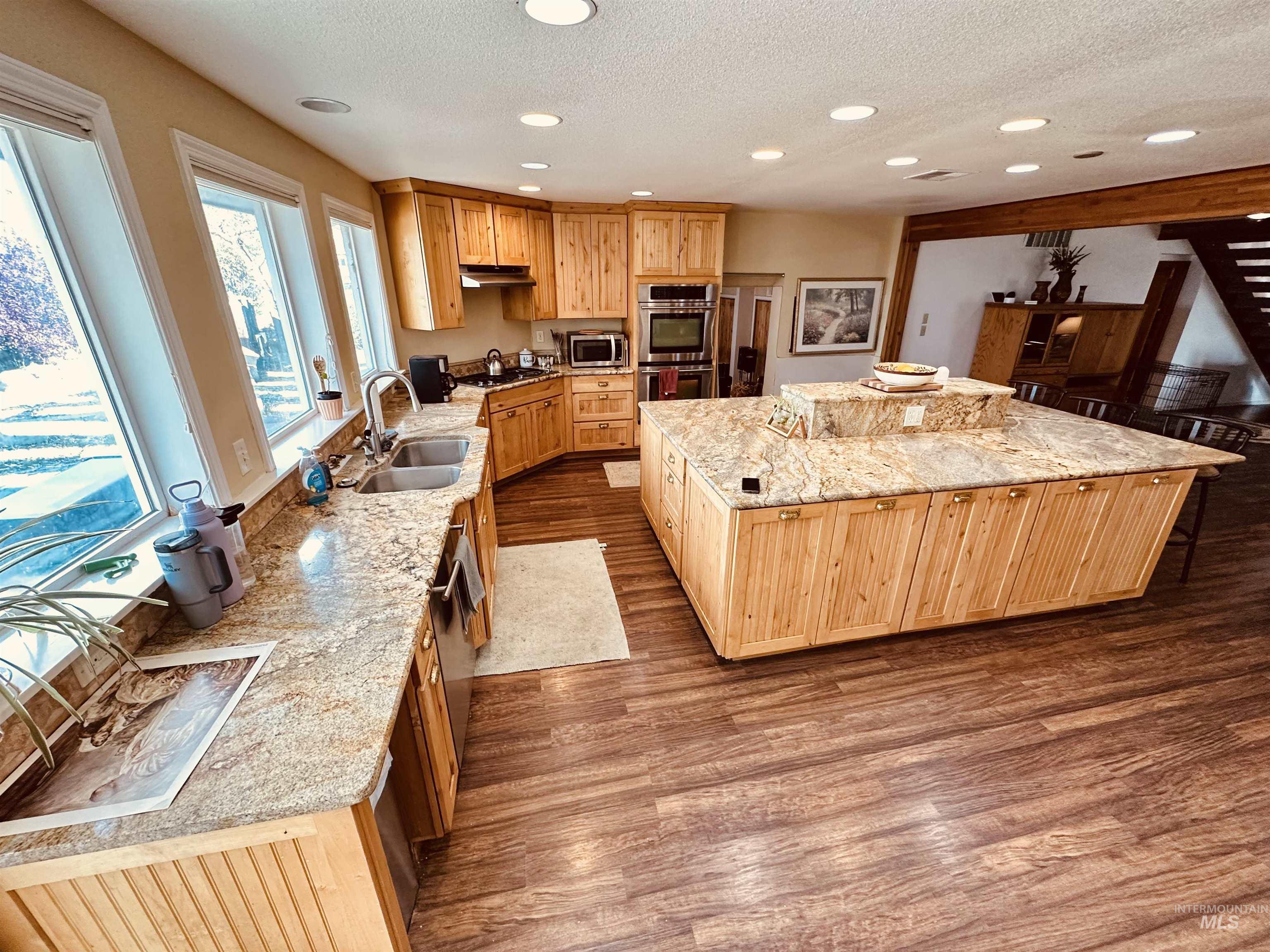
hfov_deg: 102.1
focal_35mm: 14
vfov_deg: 85.7
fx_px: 514
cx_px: 635
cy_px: 476
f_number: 2.2
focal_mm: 2.22
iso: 250
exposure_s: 1/120
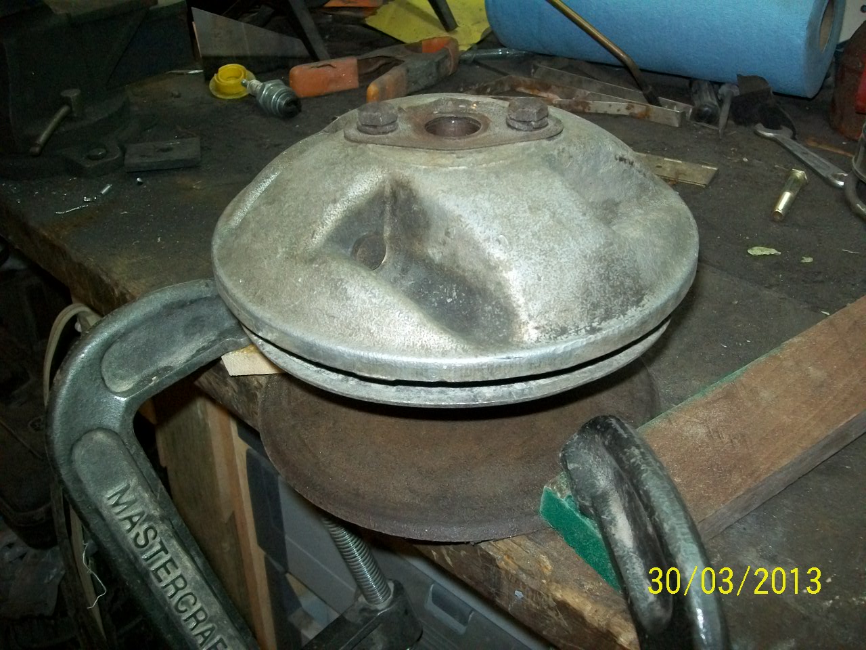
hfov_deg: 51.4
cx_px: 433
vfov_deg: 39.7
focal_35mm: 36
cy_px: 325
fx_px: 901
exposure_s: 1/125
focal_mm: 6
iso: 200
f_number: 2.7
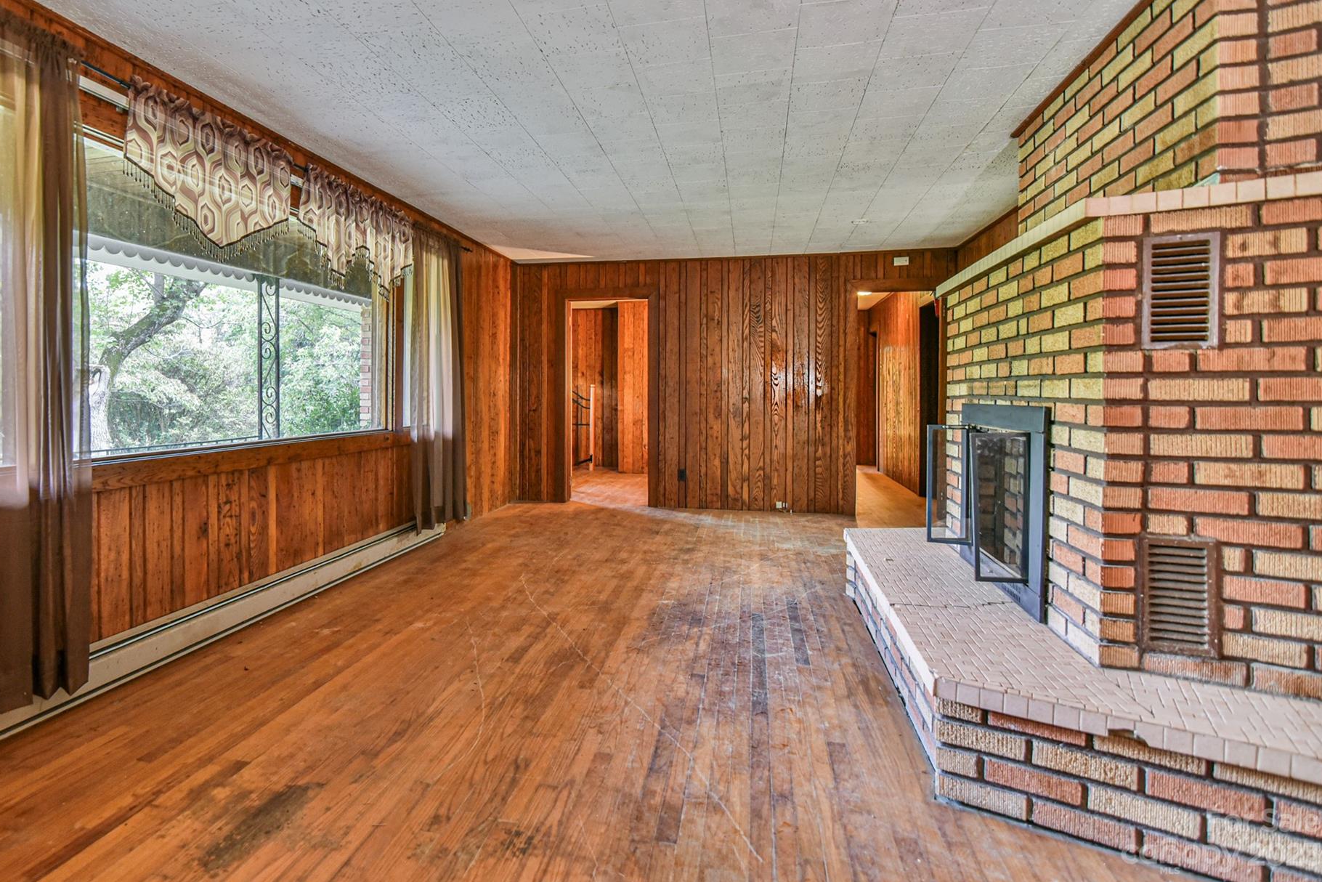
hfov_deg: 89.6
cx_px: 581
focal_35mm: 18
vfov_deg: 67.2
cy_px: 392
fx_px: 661
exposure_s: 1/50
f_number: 3.5
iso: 1600
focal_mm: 16
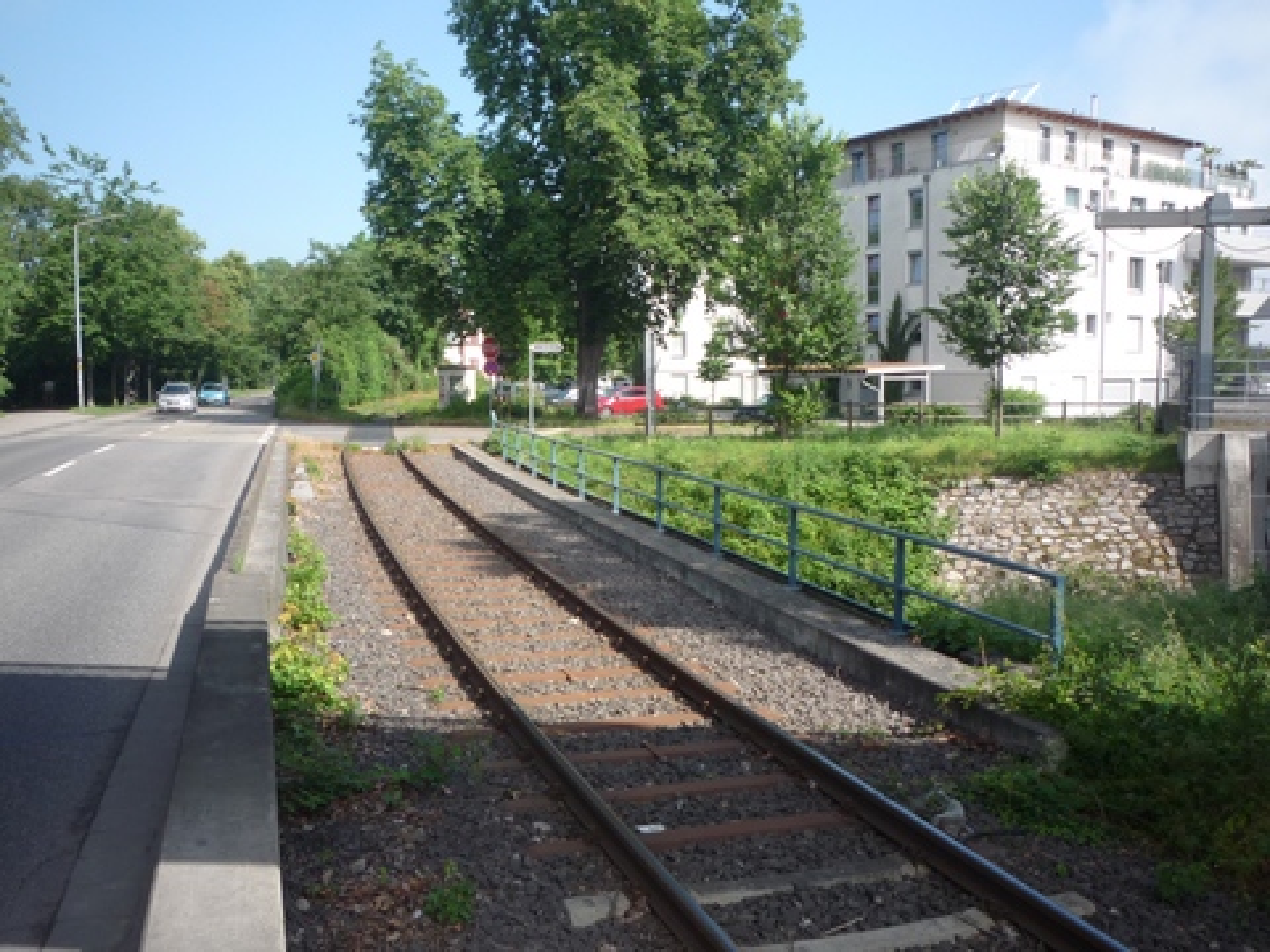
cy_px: 476
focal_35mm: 32
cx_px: 635
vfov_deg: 44.2
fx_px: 1174
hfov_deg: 56.8
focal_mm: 5.2
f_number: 3.3
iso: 100
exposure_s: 1/500
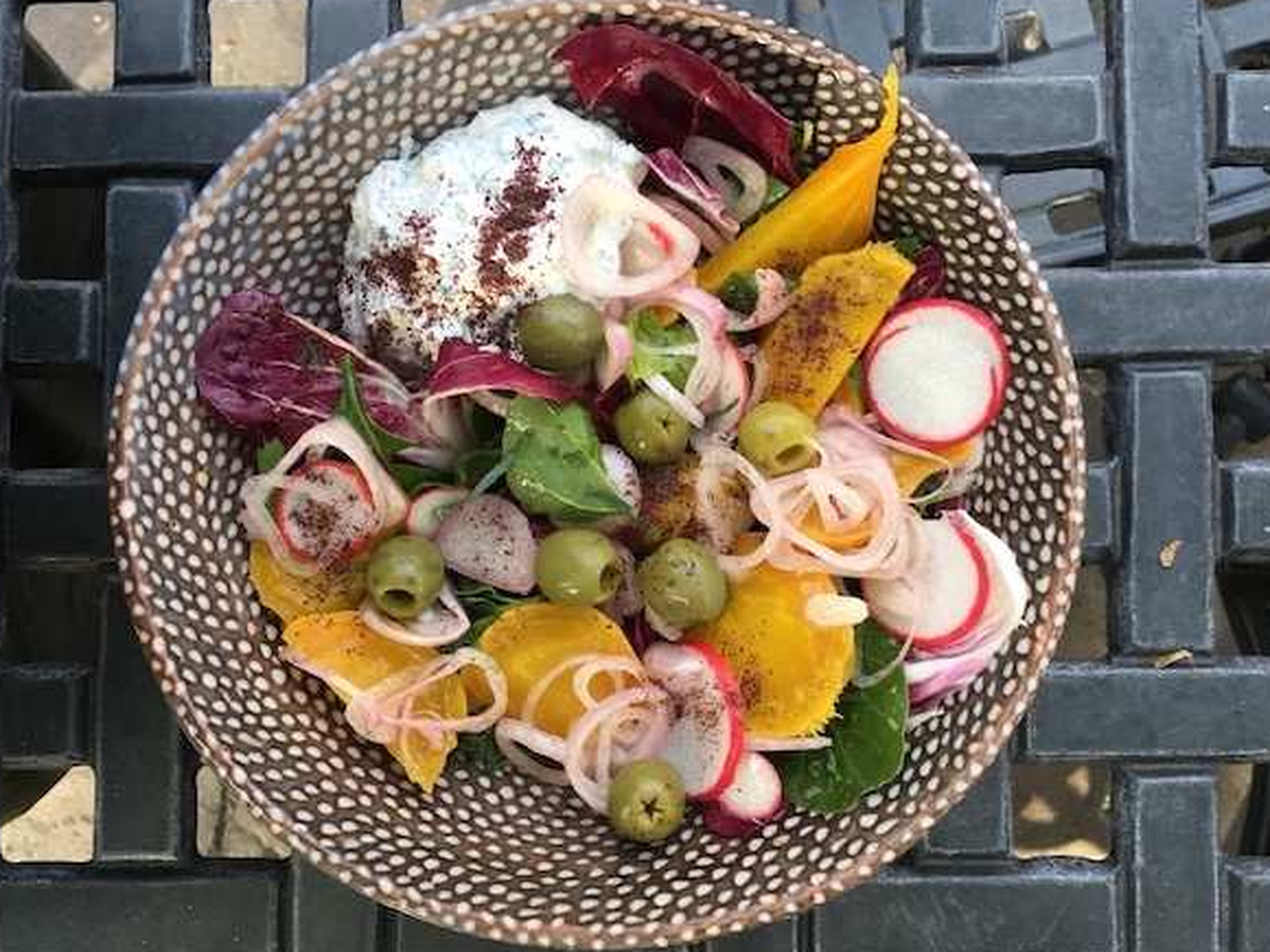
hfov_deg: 56.8
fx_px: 1174
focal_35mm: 32
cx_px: 633
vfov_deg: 44.2
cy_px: 468
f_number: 2.2
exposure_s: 1/120
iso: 40
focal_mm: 4.15
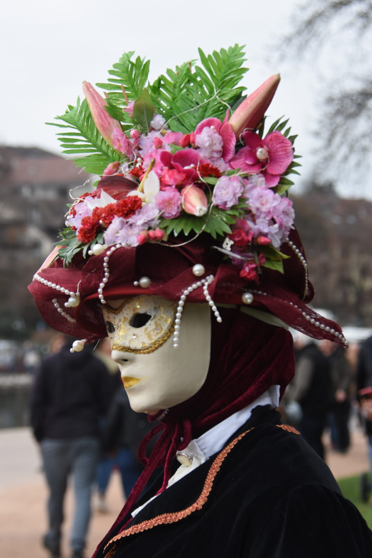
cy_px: 279
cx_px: 186
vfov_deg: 15.9
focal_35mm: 129
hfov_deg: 10.6
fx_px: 1999
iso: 500
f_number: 5.6
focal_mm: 86
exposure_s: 1/125
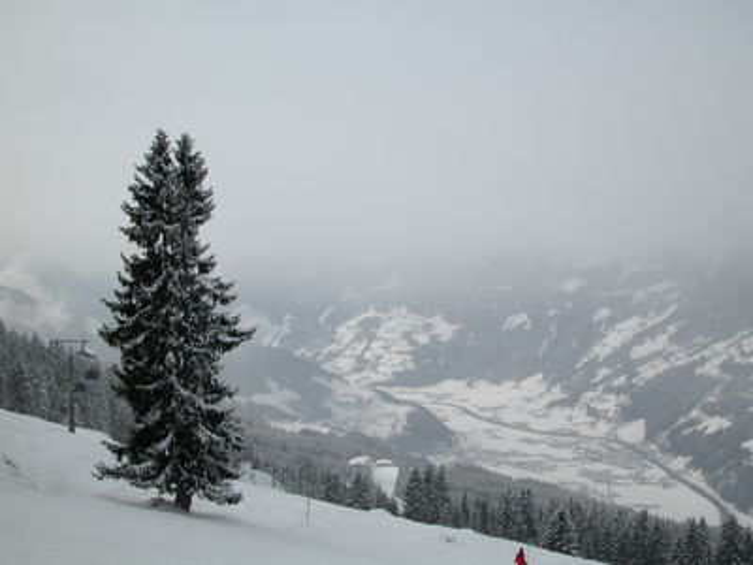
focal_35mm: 34
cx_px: 376
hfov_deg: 54.0
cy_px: 282
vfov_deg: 41.8
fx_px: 740
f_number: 8
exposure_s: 1/431
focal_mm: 8.9
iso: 100
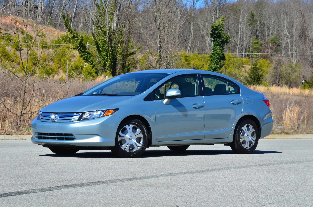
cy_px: 104
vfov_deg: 12.1
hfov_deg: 18.2
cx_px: 156
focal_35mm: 112
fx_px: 976
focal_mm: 75
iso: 100
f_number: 11
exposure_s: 1/160
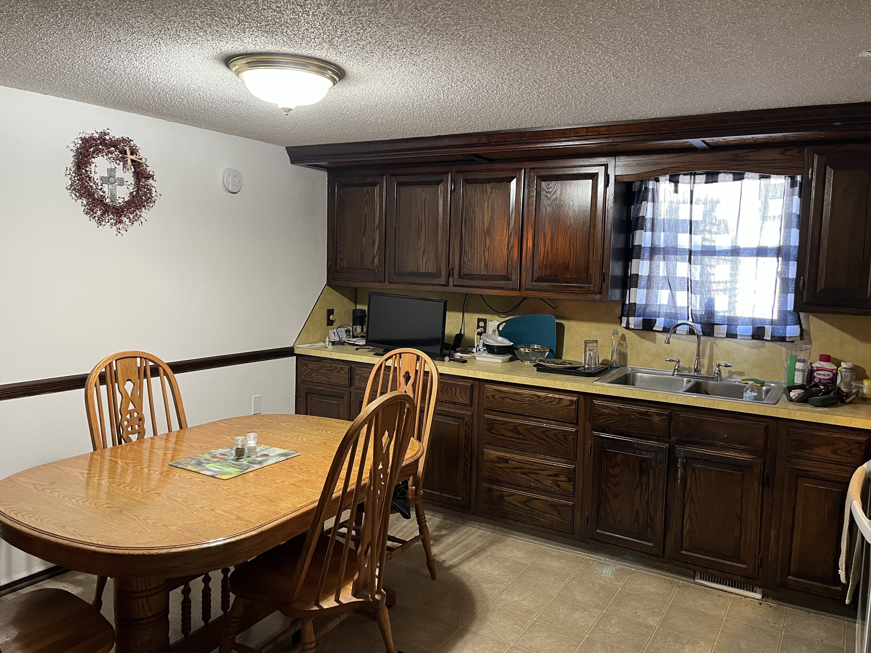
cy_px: 321
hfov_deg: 65.3
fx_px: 679
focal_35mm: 27
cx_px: 443
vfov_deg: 51.4
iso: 320
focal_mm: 5.1
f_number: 1.6
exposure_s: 1/60
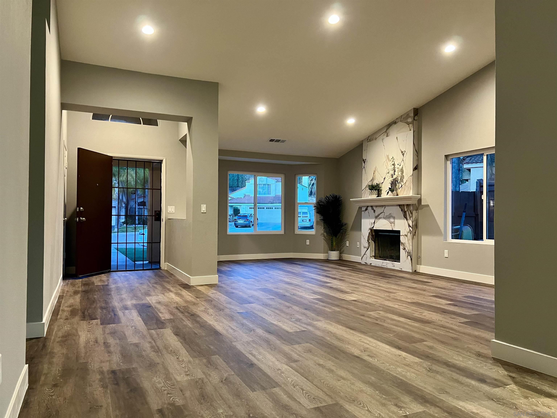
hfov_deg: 67.3
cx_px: 278
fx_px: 418
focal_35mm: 26
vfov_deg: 53.1
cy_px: 209
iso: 320
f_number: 1.5
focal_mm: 5.7
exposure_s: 1/60
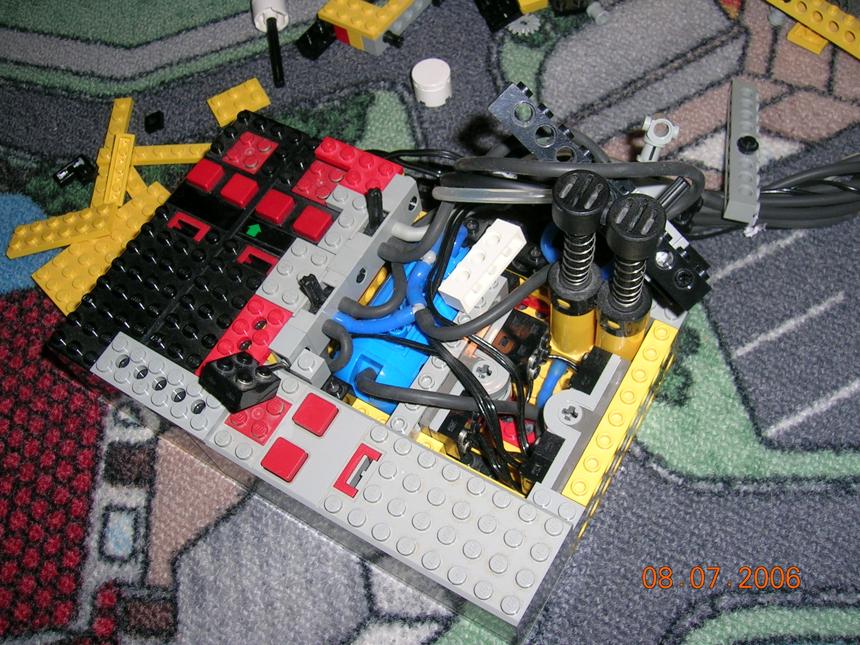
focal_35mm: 35
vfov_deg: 40.7
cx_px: 430
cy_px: 322
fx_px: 870
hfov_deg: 52.6
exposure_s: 1/60.1
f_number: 4.8
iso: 50
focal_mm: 5.4
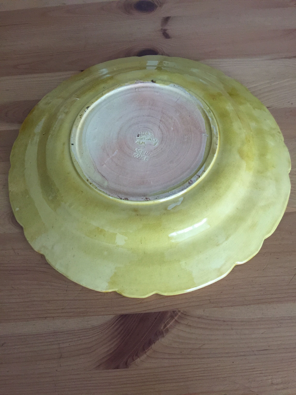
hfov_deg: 48.2
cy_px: 198
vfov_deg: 61.7
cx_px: 148
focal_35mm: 29
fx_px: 331
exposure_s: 1/17
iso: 160
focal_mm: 4.15
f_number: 2.2
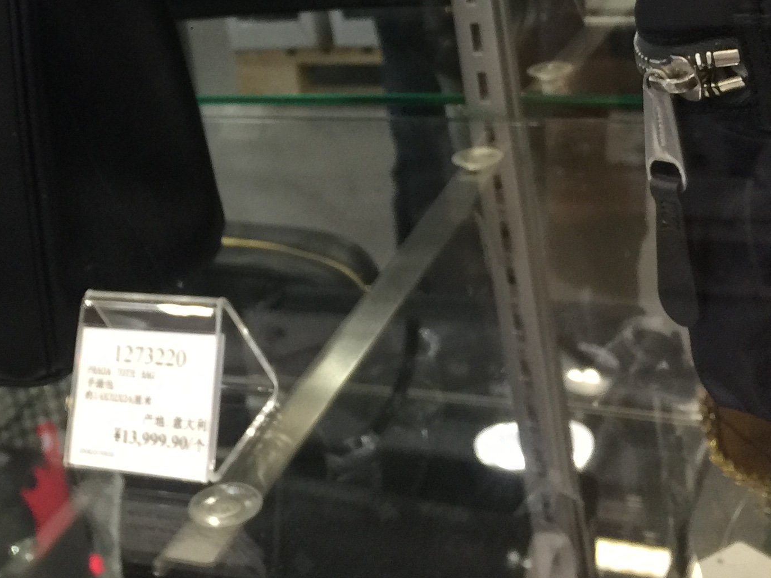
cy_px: -69
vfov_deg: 20.3
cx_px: 106
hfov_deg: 27.3
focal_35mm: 69
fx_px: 1537
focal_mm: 4.15
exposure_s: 1/33
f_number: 2.2
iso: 80
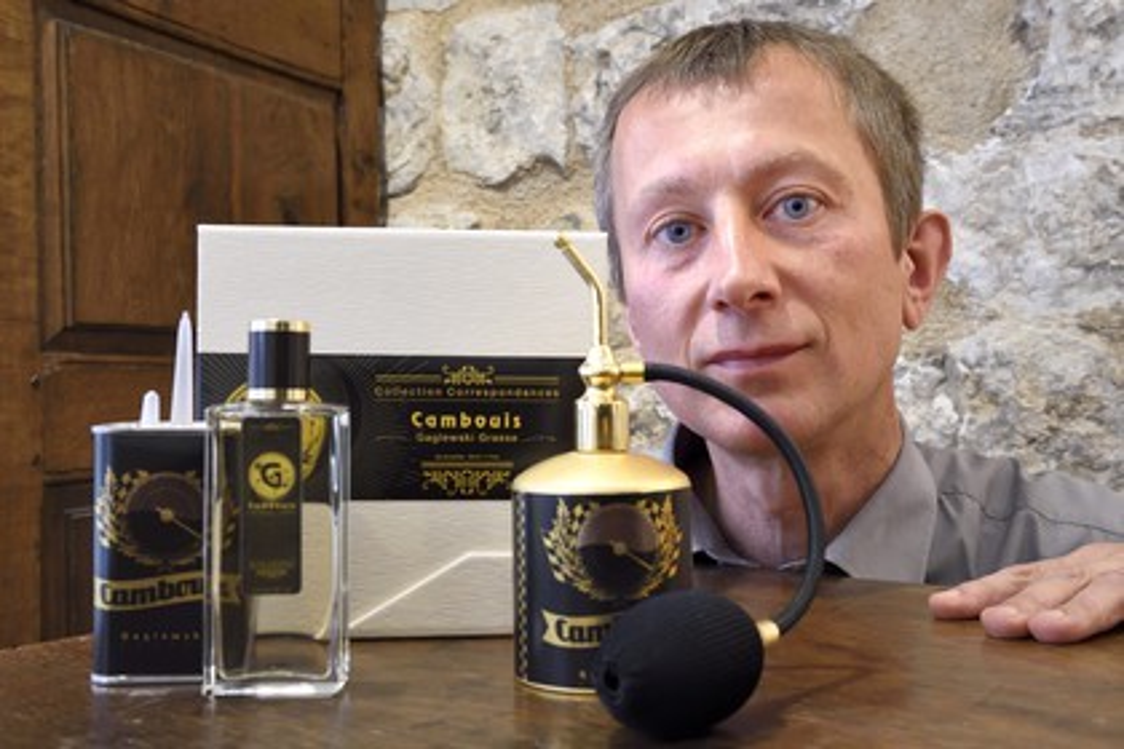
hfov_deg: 50.7
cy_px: 374
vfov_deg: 35.1
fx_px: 1186
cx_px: 562
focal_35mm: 38
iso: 3200
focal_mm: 38
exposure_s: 1/20
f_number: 13
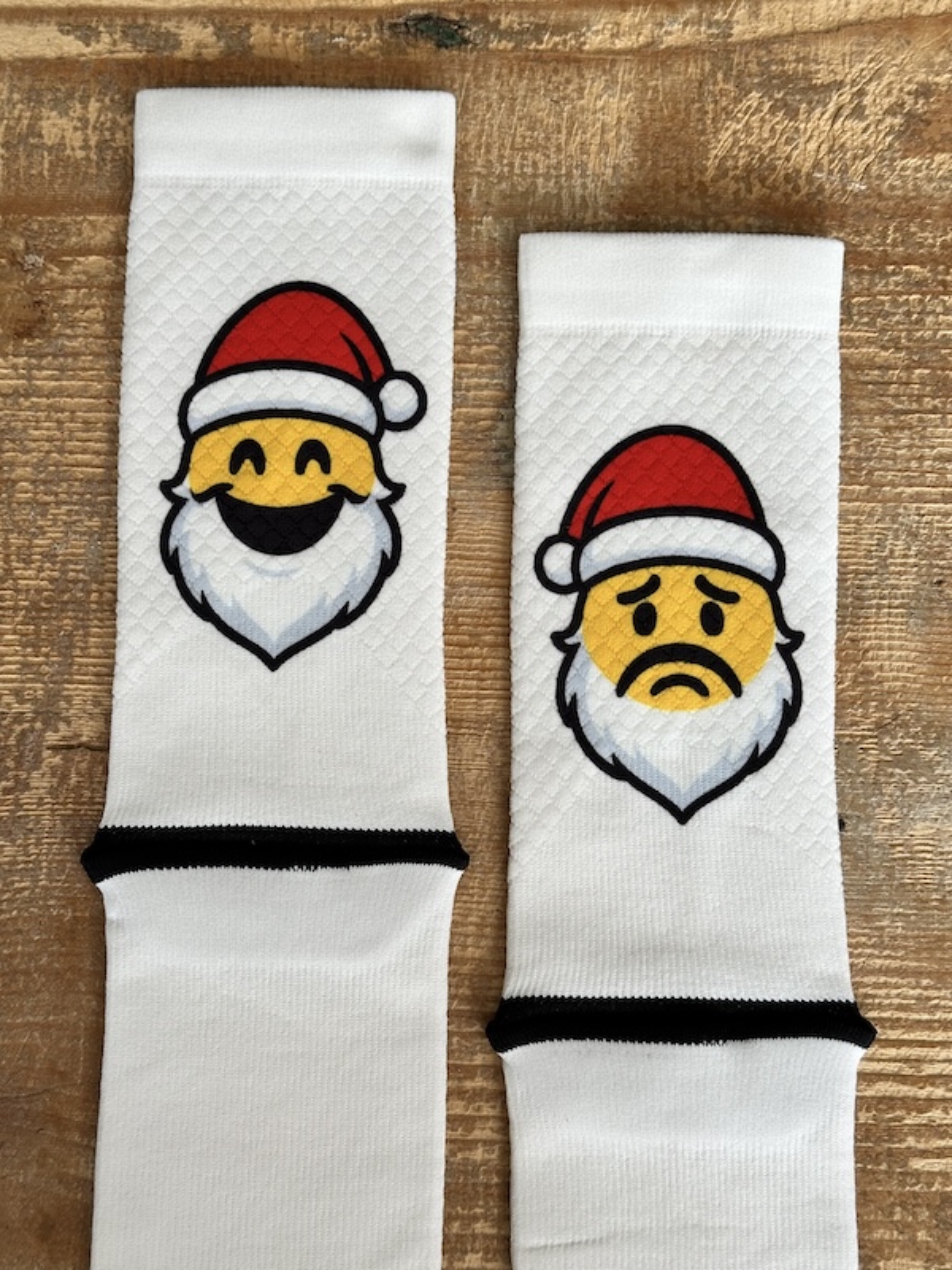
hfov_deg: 30.3
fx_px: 1760
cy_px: 635
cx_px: 476
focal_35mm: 48
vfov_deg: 39.7
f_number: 1.78
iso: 64
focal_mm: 6.86
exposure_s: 1/121
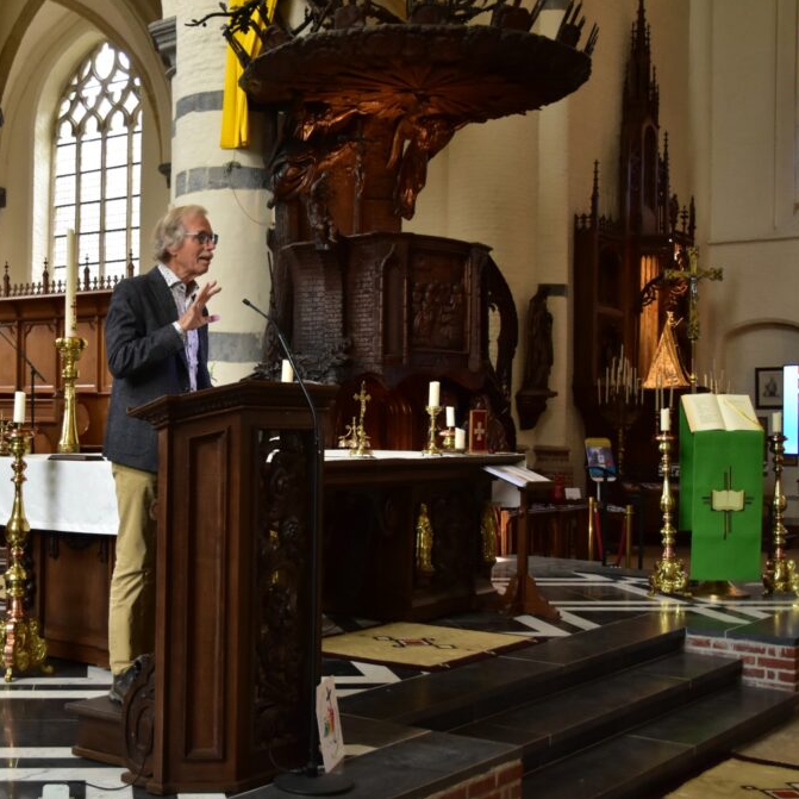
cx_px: 221
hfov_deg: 34.3
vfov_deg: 34.9
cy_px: 403
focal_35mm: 49
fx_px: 1270
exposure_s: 1/40
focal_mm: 25
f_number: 4
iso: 1250
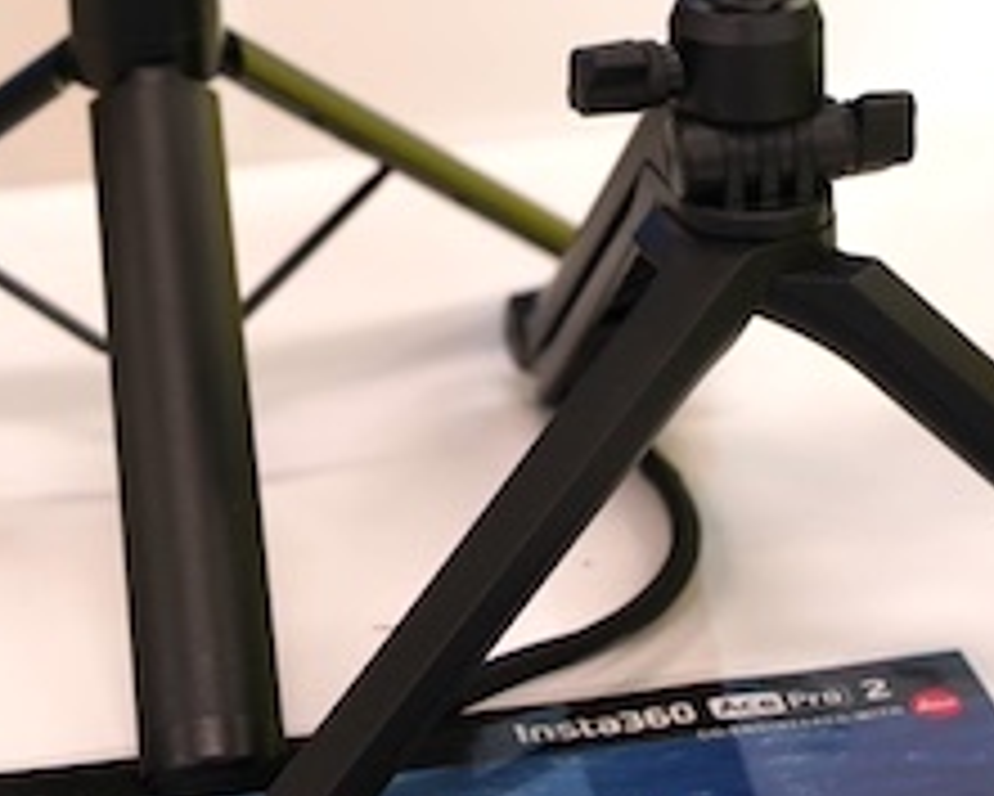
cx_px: 472
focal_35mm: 137
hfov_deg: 14.1
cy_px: -178
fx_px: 4032
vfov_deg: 11.1
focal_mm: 46
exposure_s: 1/160
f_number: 4
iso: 500
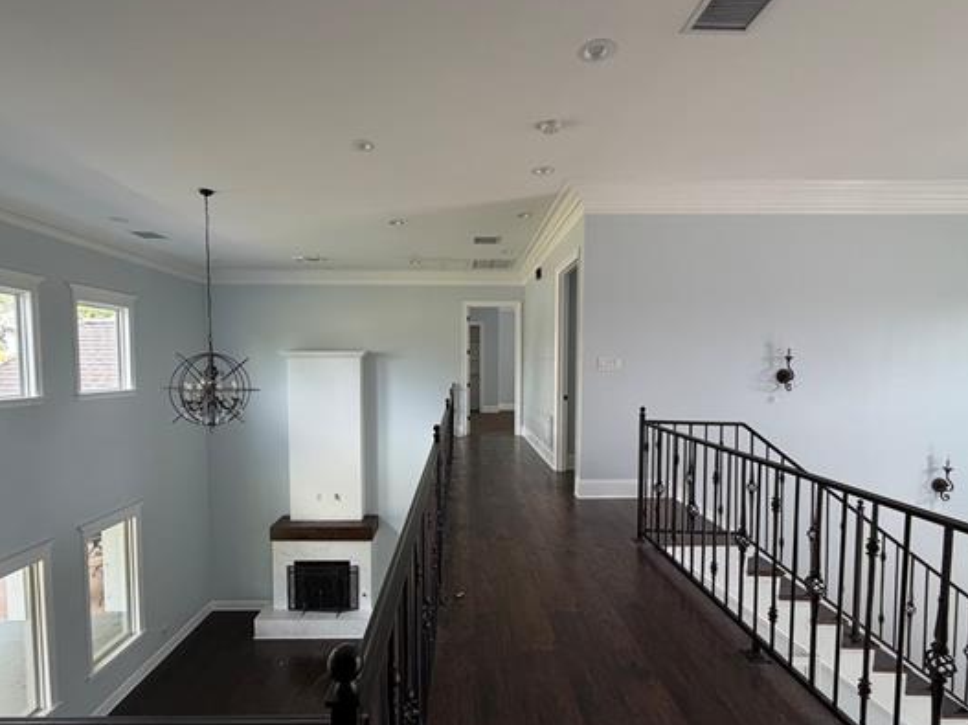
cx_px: 467
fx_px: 475
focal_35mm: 17
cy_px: 391
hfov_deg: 91.0
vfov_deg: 74.6
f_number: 2.2
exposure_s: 1/121
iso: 250
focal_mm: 2.22
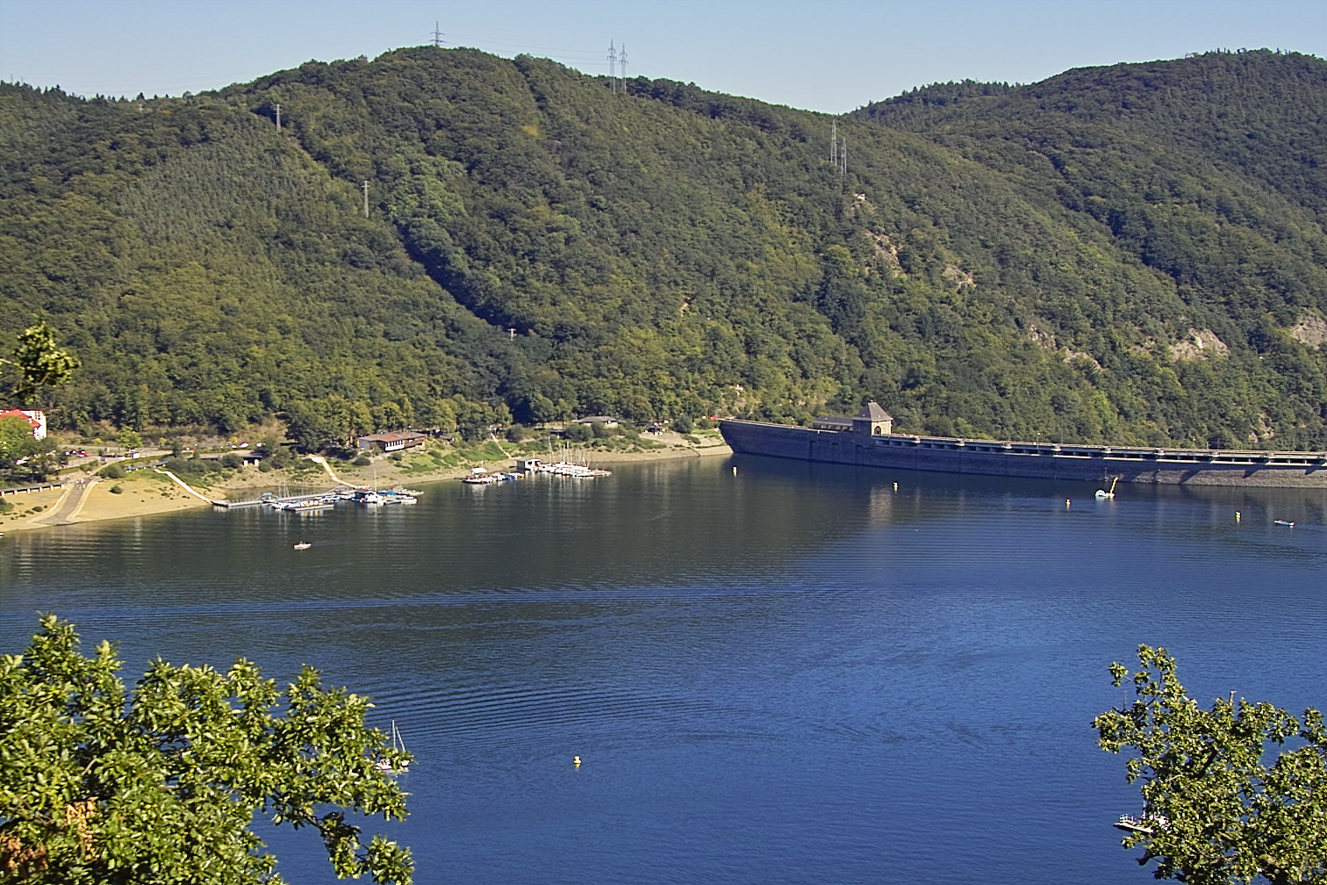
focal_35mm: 68
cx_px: 664
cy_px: 442
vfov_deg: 20.0
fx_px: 2506
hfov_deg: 29.7
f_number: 6.7
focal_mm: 40
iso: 100
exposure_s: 1/180
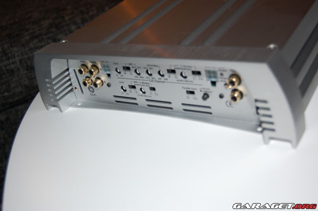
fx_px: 410
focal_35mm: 46
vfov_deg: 28.8
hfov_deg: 42.4
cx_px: 159
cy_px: 106
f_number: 4.5
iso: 400
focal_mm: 31
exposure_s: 1/60
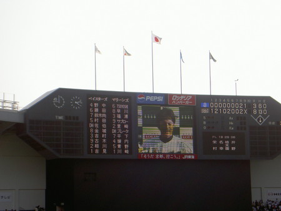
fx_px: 828
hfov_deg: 19.3
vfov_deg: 14.5
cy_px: 106
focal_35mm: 102
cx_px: 140
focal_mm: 16.8
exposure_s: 1/320
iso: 50
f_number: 4.9
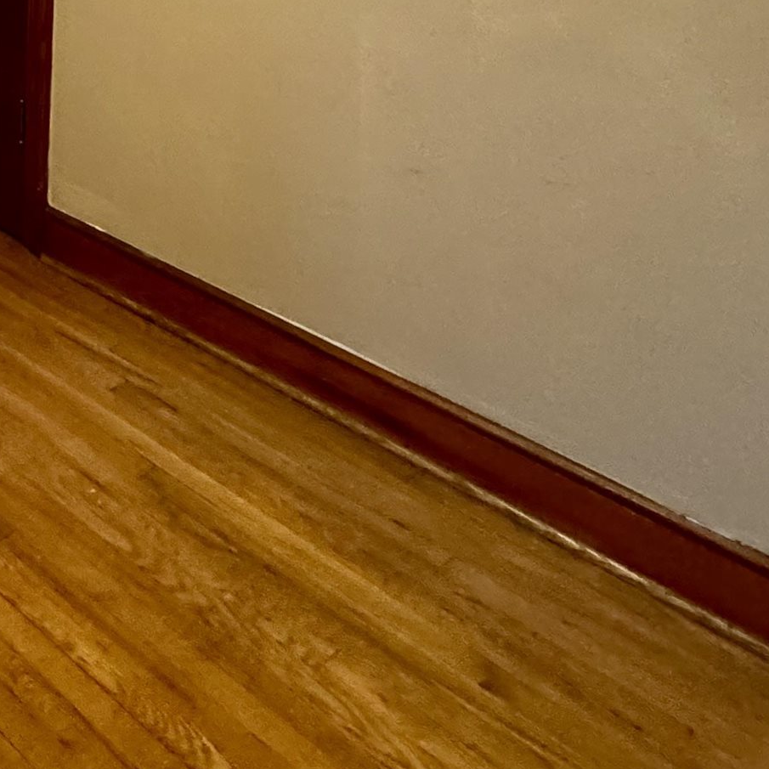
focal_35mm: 42
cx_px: -257
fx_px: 1056
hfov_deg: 30.5
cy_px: -171
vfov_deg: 32.5
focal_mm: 2.22
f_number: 2.2
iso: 640
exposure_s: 1/60
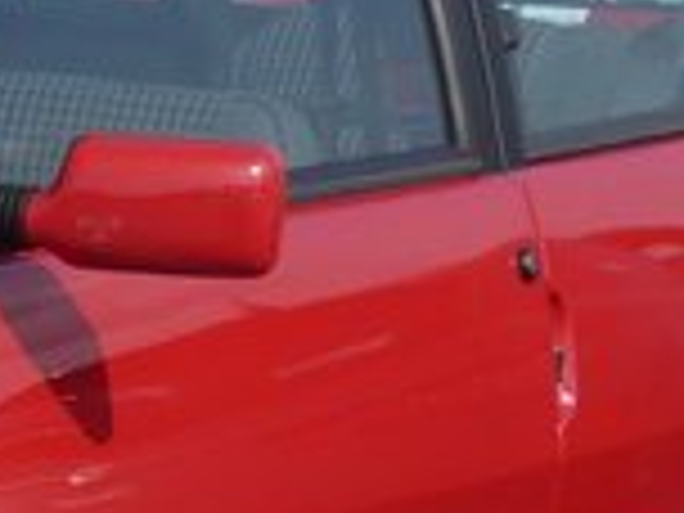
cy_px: 490
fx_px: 6382
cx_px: -896
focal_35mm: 323
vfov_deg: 4.6
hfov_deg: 5.9
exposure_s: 1/1000
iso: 80
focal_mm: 8.6
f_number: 3.8
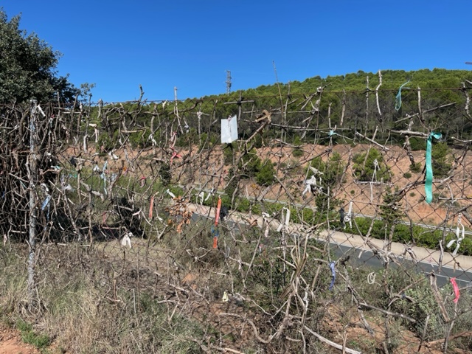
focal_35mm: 26
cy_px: 177
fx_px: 355
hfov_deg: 67.3
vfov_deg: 53.1
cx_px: 236
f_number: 1.6
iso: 32
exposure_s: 1/3003
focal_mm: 5.1
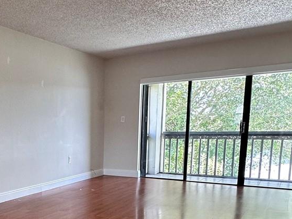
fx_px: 337
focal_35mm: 40
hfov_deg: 42.4
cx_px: 22
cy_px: 178
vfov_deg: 34.7
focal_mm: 2.22
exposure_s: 1/120
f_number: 2.2
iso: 160
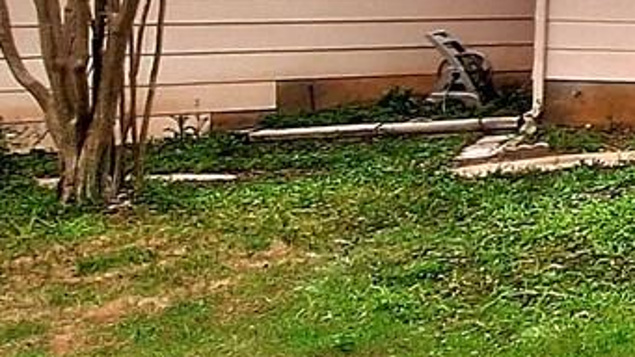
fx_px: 1432
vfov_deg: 13.8
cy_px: -93
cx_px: 1415
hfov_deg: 16.1
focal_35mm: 85
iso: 40
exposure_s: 1/435
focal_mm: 1.74
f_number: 2.2
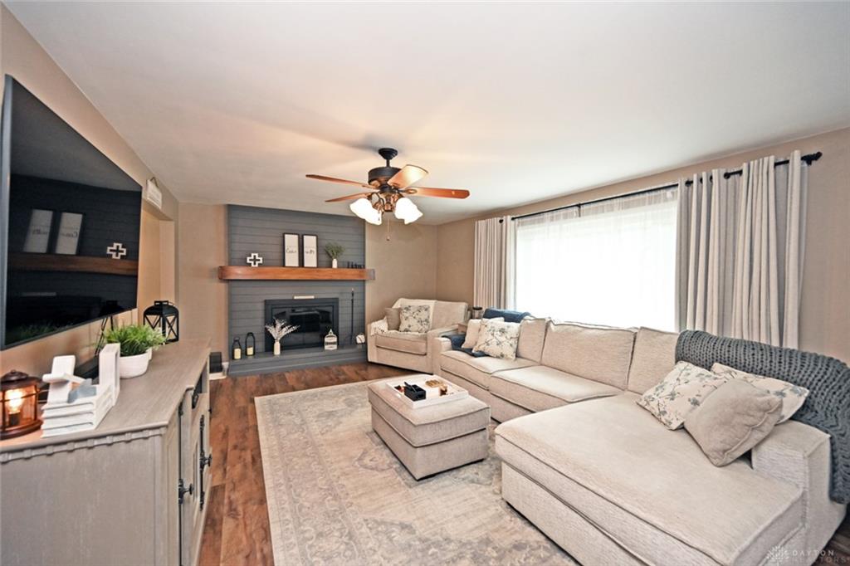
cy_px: 283
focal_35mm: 14
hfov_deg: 104.3
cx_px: 425
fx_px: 330
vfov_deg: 81.2
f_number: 4
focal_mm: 14
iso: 800
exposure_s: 1/60
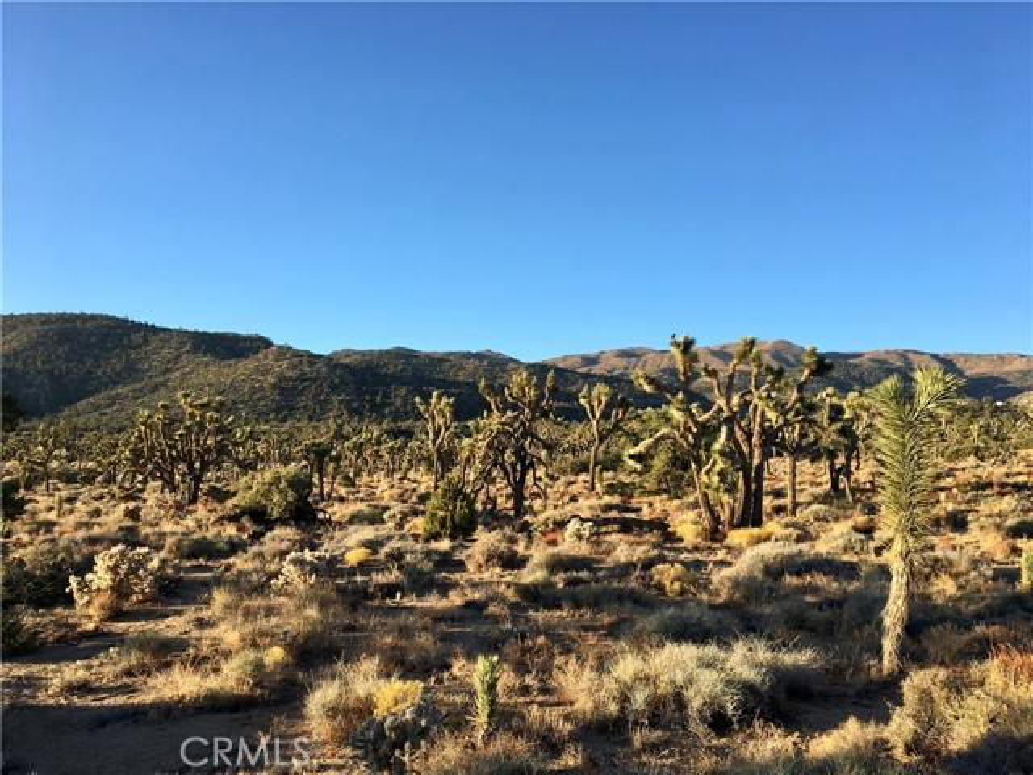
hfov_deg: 61.7
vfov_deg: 48.2
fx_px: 865
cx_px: 516
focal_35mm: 29
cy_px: 388
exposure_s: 1/605
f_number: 2.2
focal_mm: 4.15
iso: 25
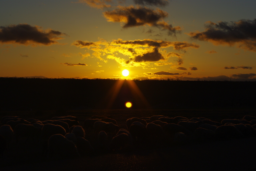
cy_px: 86
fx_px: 584
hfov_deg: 24.7
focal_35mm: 82
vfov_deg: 16.7
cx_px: 128
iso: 100
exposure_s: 1/350
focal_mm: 55
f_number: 11
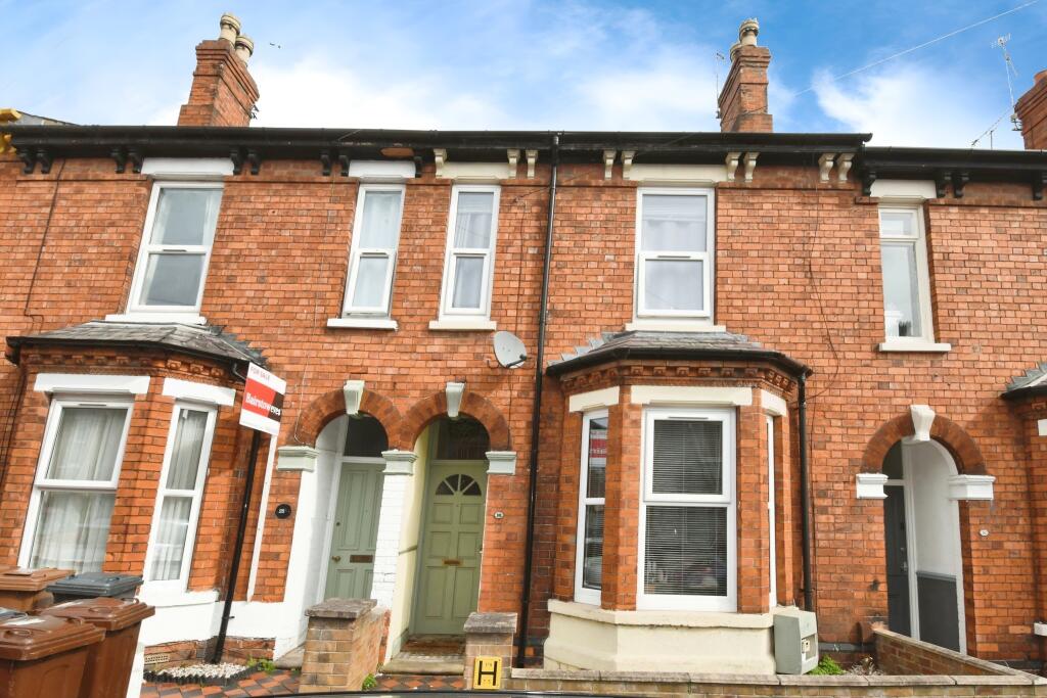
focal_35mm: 16
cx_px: 524
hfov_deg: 96.7
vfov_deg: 73.8
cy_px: 349
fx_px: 465
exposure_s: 1/250
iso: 800
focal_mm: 11
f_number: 16
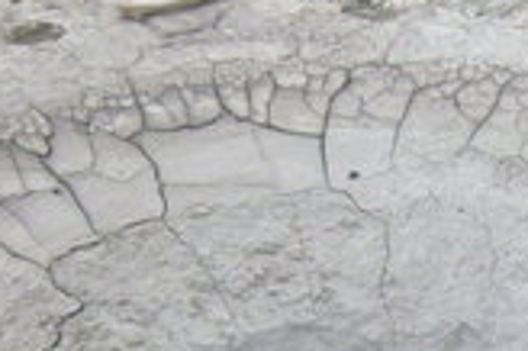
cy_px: 393
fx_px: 2256
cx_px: 444
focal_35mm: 154
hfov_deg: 13.3
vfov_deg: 8.8
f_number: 2.7
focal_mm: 6.2
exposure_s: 1/80
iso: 200
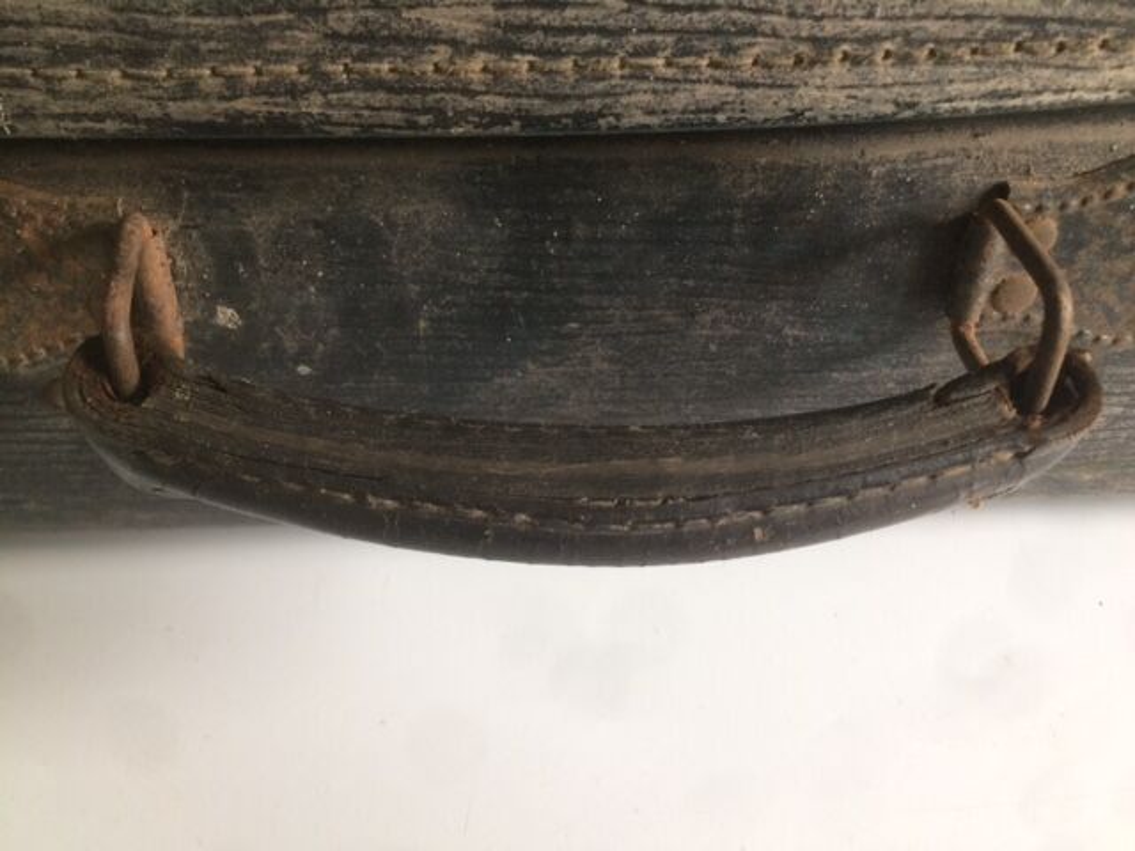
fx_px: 951
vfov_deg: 48.2
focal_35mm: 29
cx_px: 568
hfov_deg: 61.7
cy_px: 426
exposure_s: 1/33
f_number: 2.2
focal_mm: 4.15
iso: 64
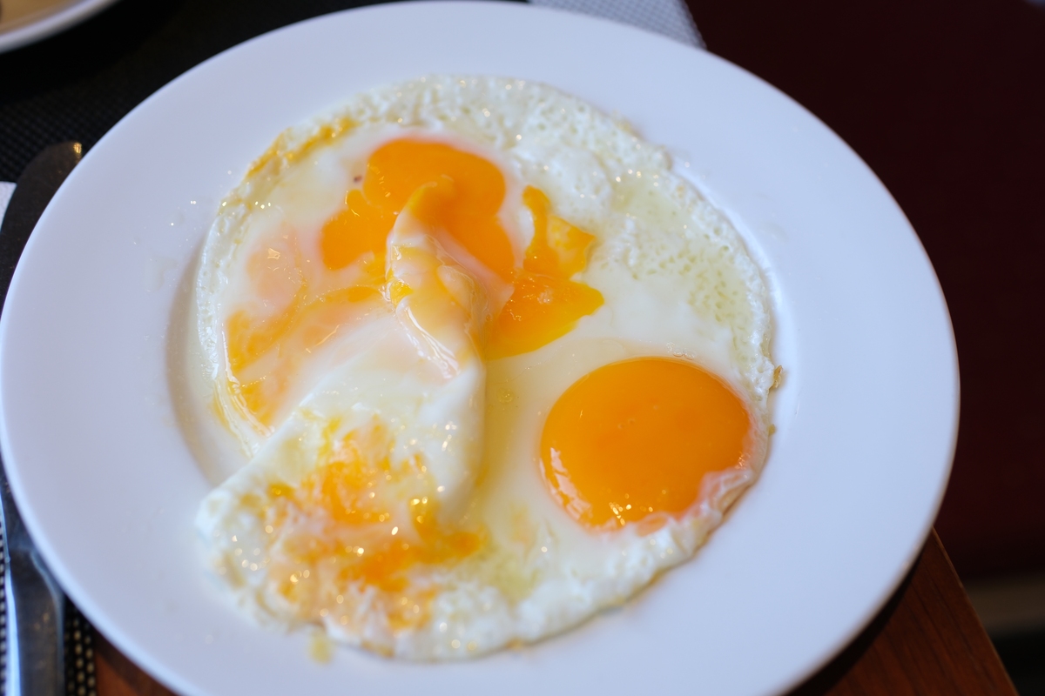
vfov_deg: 29.9
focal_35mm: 45
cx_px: 522
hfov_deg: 43.6
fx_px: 1306
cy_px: 348
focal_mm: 30
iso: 250
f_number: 2.8
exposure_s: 1/125
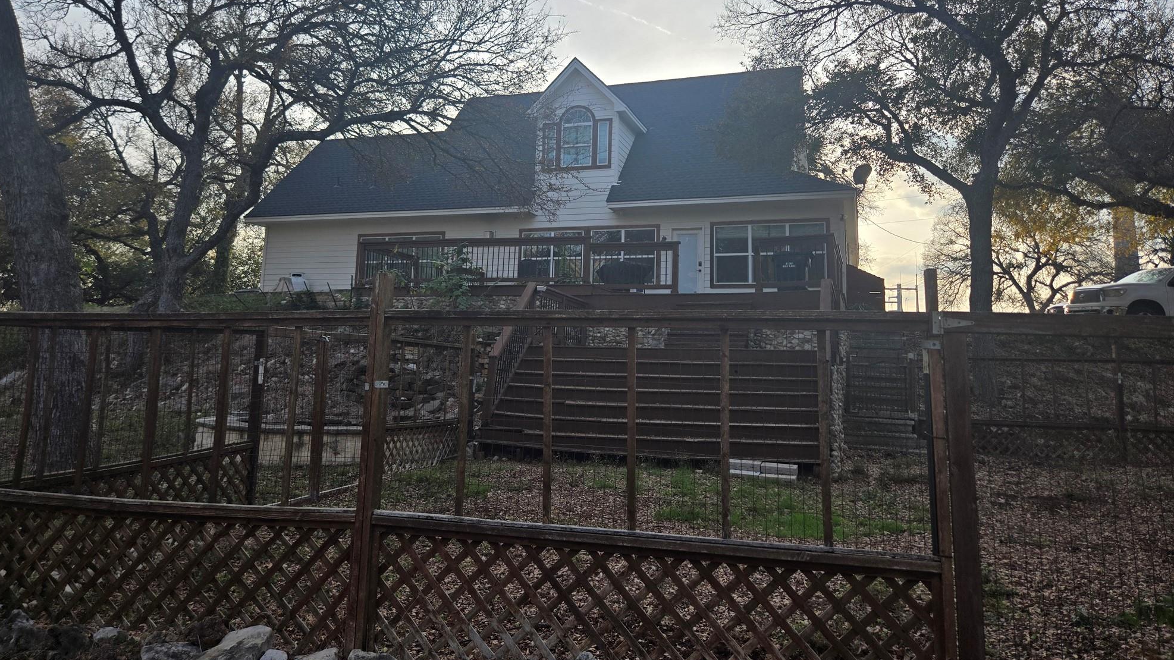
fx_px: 809
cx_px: 567
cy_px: 230
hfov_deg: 71.9
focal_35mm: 26
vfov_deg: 43.9
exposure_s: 1/1650
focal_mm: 5.4
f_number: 1.8
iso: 25
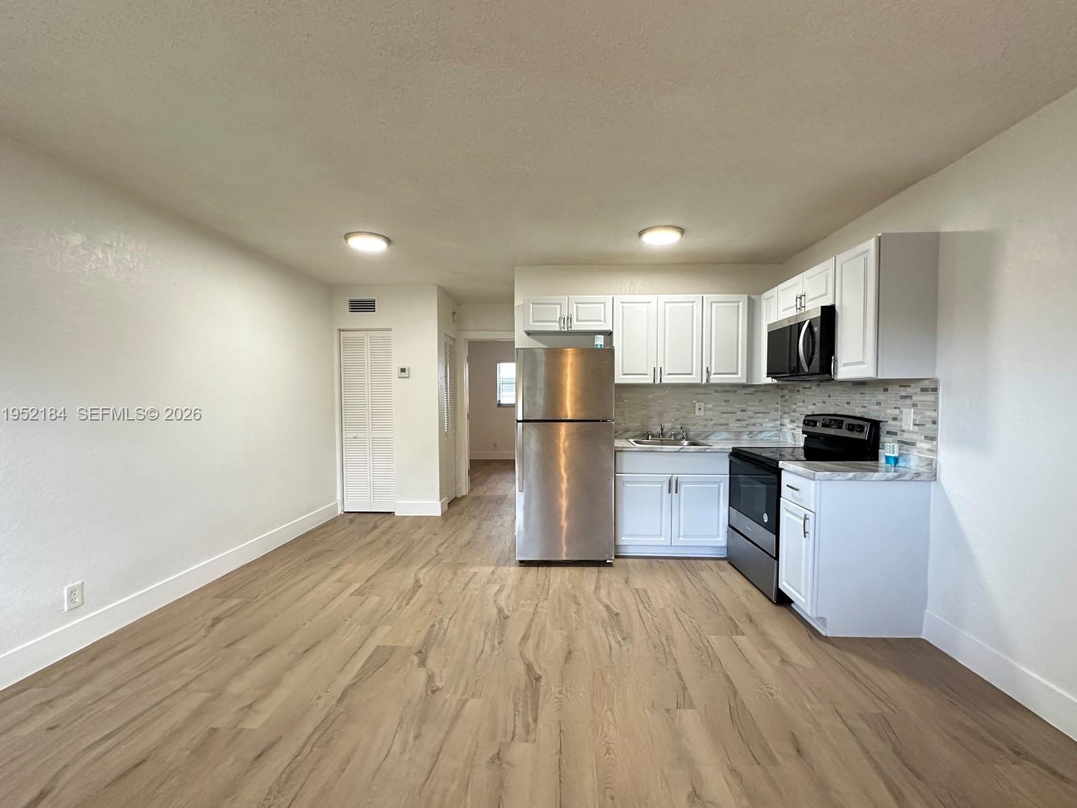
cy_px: 415
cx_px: 553
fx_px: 467
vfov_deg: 81.7
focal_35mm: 15
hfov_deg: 98.1
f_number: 2.2
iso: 320
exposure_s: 1/60
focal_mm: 2.22
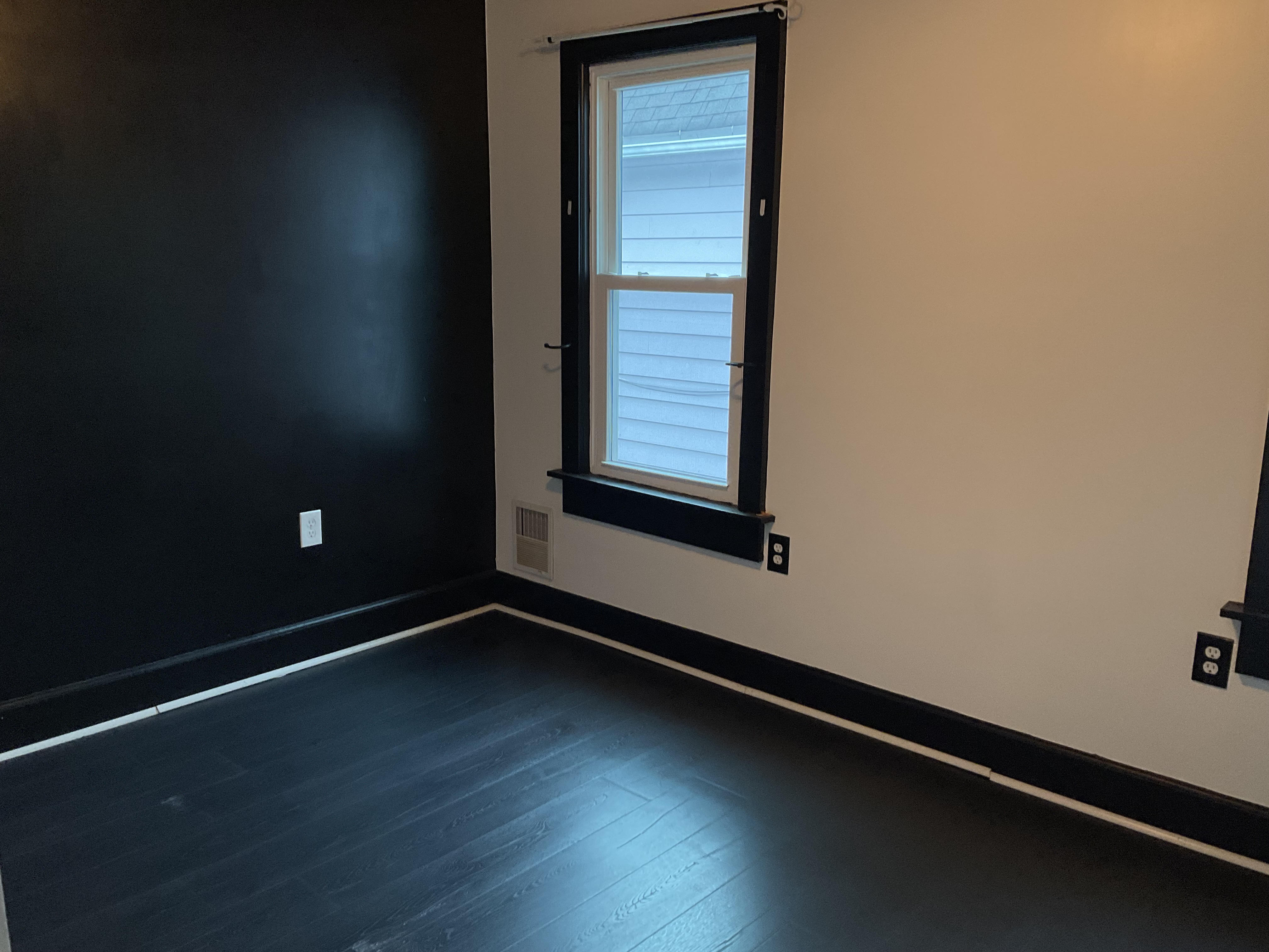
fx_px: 1063
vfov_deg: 48.2
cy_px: 476
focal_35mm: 29
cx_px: 634
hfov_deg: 61.7
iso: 40
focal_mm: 3
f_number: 1.8
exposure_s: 1/60
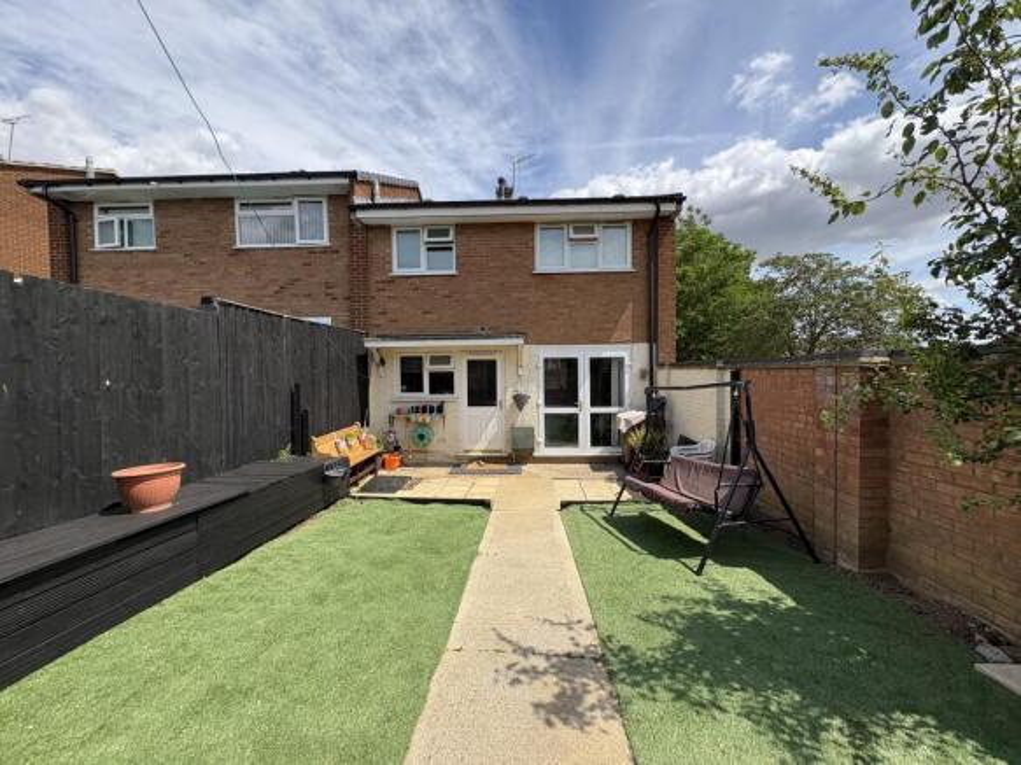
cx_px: 510
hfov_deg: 102.1
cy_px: 382
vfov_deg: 85.7
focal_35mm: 14
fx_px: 413
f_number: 2.2
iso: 50
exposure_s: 1/1277
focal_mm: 2.22
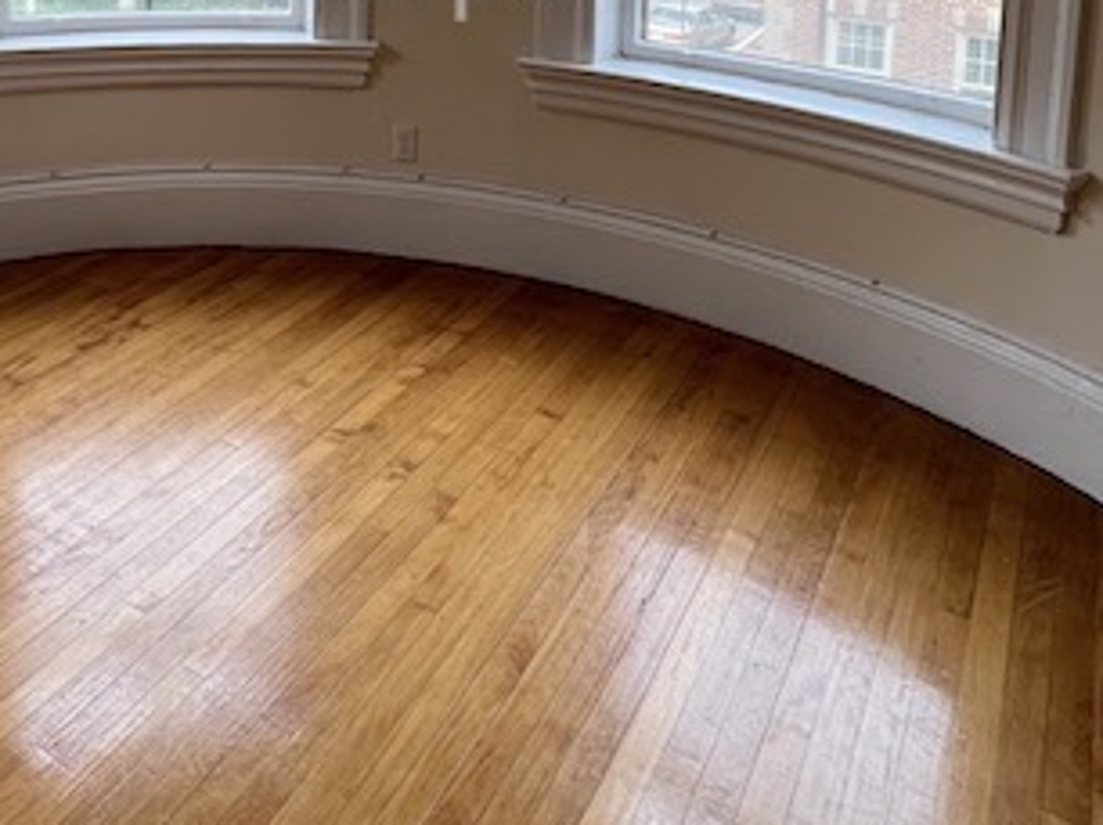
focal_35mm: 34
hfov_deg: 50.8
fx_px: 1083
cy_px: -90
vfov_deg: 35.5
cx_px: 223
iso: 40
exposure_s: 1/120
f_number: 1.8
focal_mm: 1.57
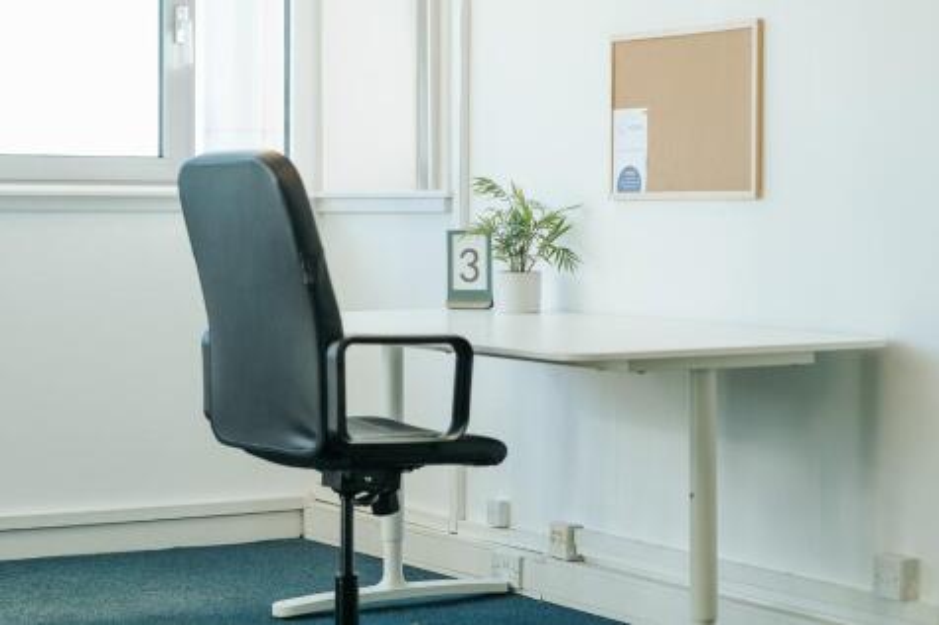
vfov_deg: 16.1
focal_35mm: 85
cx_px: 470
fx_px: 2216
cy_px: 312
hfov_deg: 23.9
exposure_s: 1/320
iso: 400
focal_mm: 85
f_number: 3.2
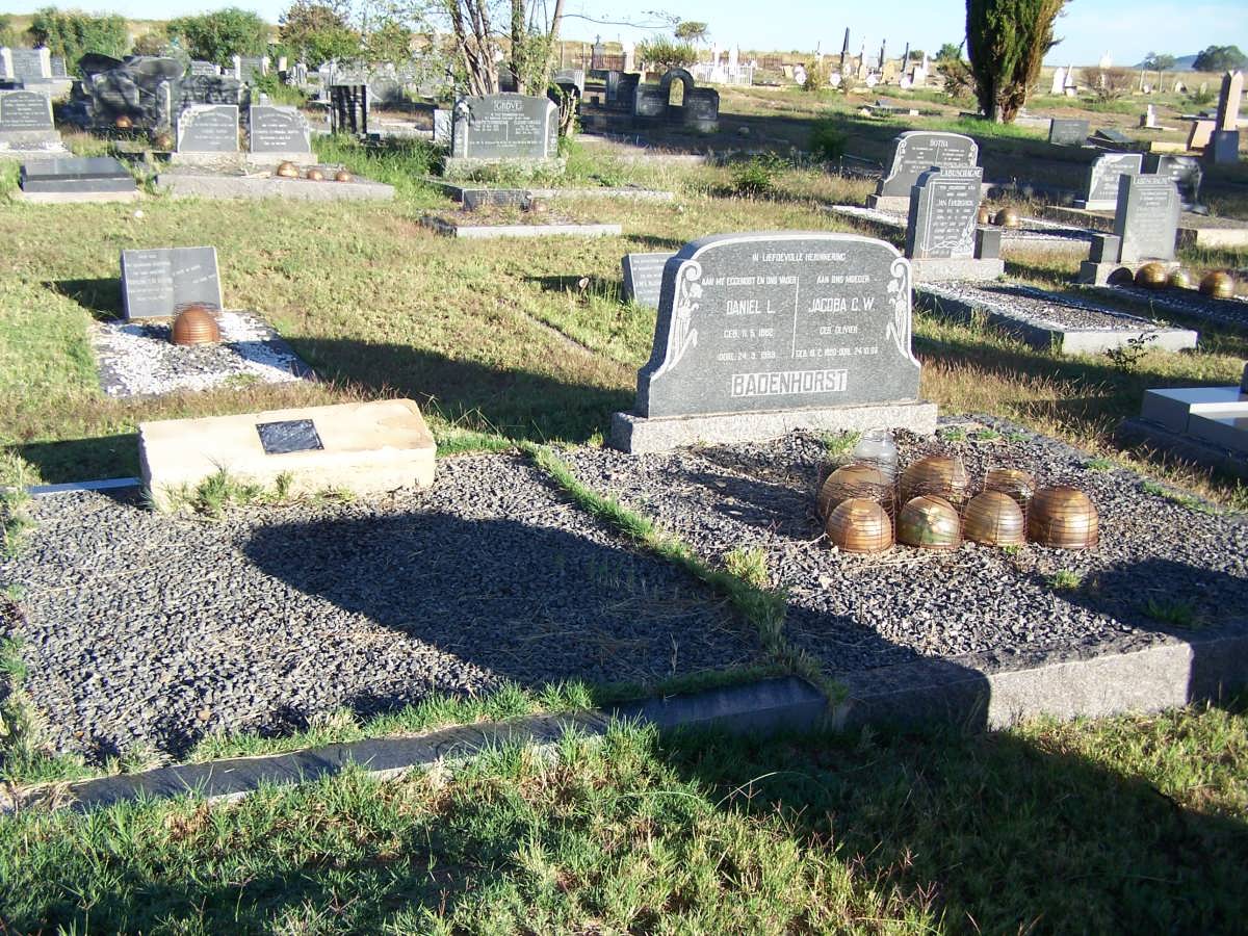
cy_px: 468
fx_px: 1370
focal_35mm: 38
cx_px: 624
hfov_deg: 49.0
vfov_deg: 37.7
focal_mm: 6.3
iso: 80
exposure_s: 1/500
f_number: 2.8
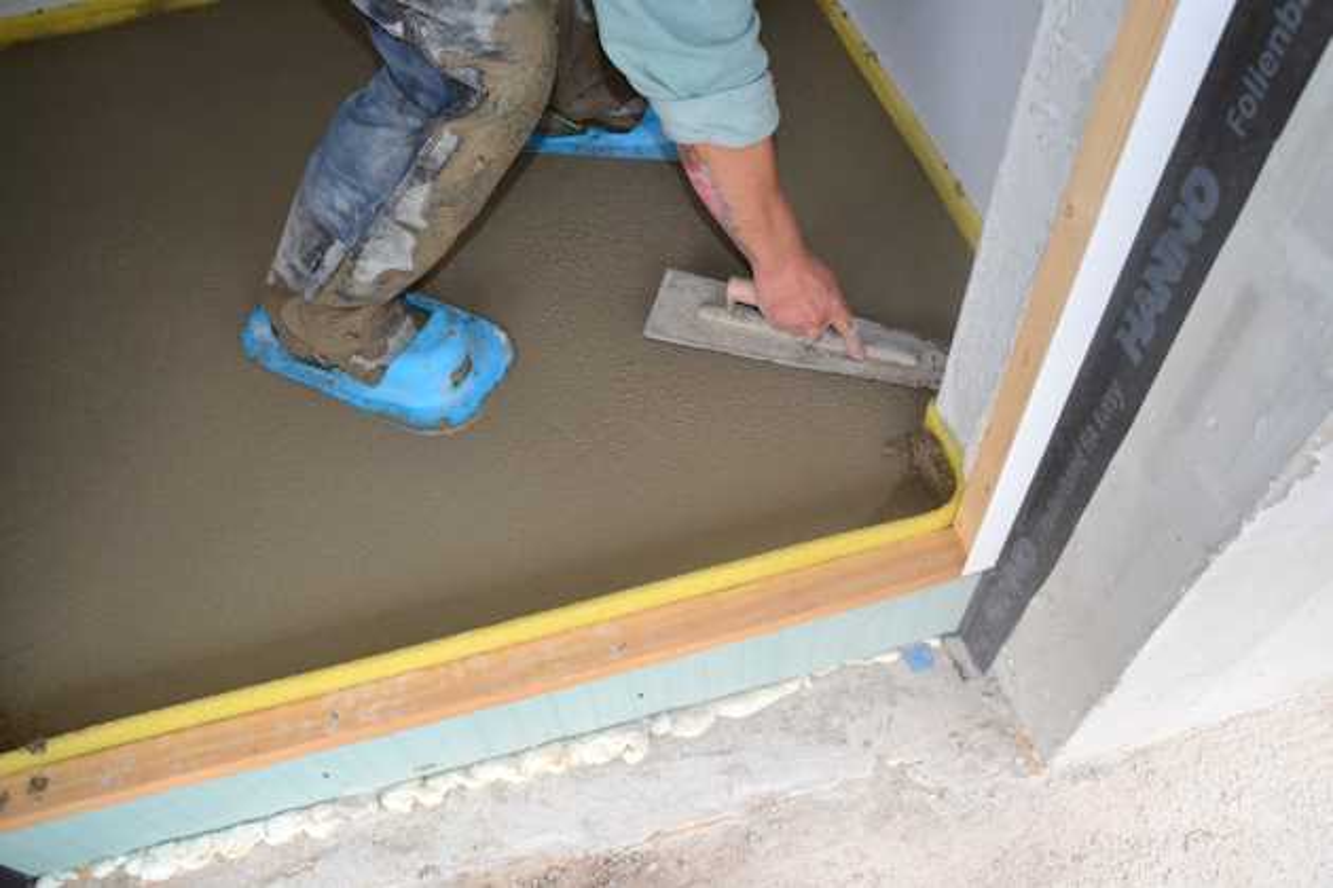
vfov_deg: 47.9
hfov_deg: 67.4
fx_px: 1000
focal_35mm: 27
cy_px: 444
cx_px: 666
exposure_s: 1/200
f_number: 5
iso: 800
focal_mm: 18
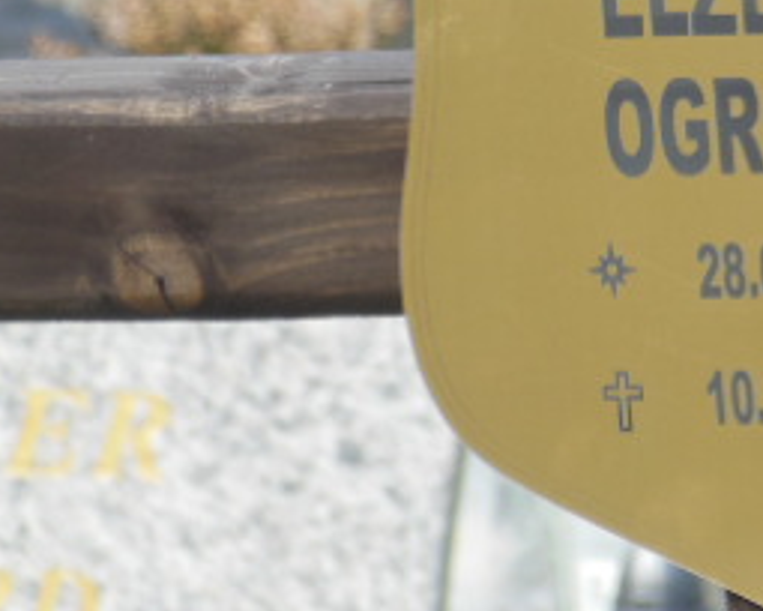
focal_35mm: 613
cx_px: 643
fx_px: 13843
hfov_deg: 3.2
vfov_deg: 2.5
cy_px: 60
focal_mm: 45
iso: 125
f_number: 5.8
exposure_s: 1/80
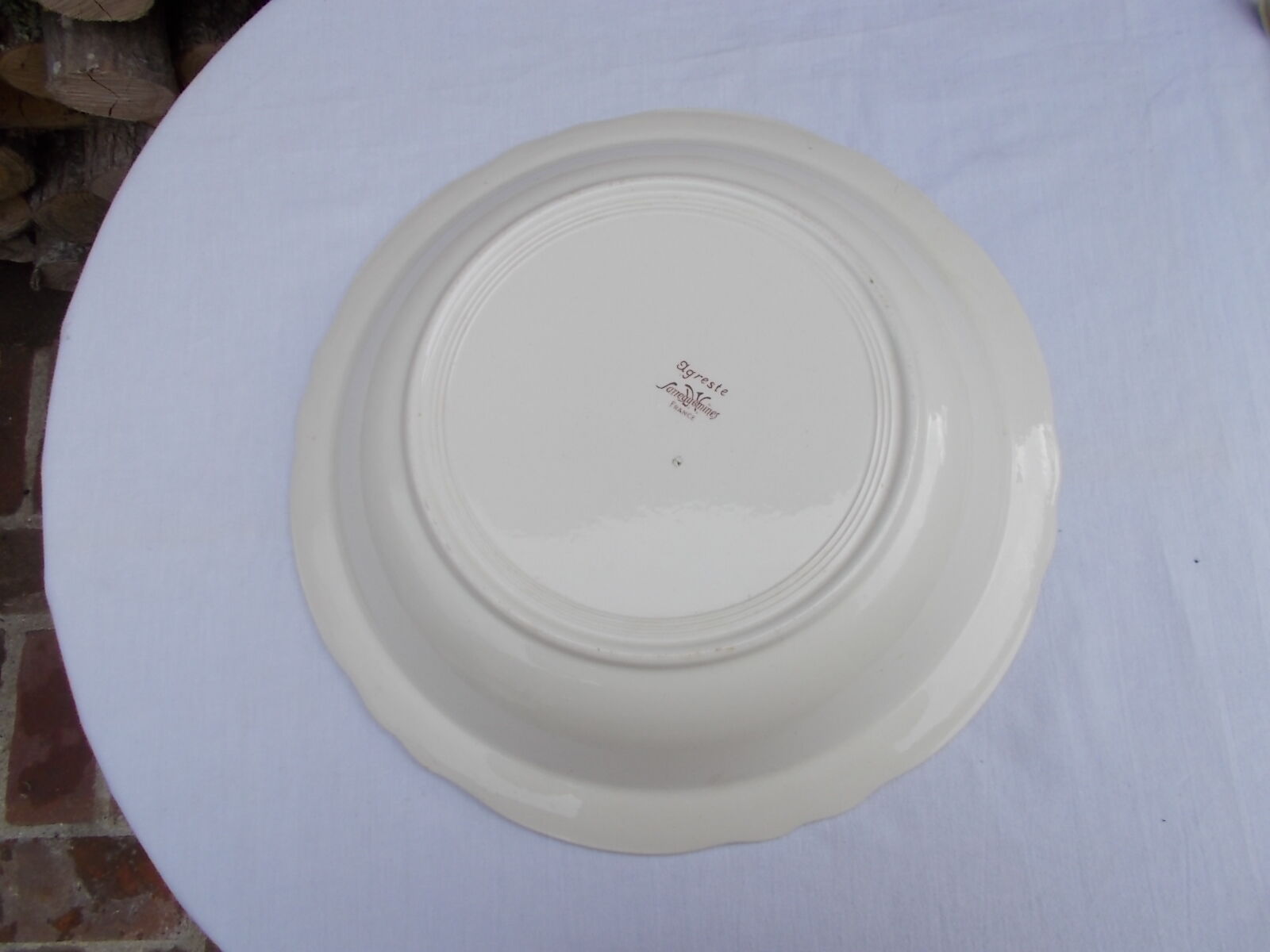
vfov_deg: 53.1
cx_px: 635
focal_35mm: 26
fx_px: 954
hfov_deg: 67.3
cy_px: 476
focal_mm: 4.6
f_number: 3.2
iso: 80
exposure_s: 1/400
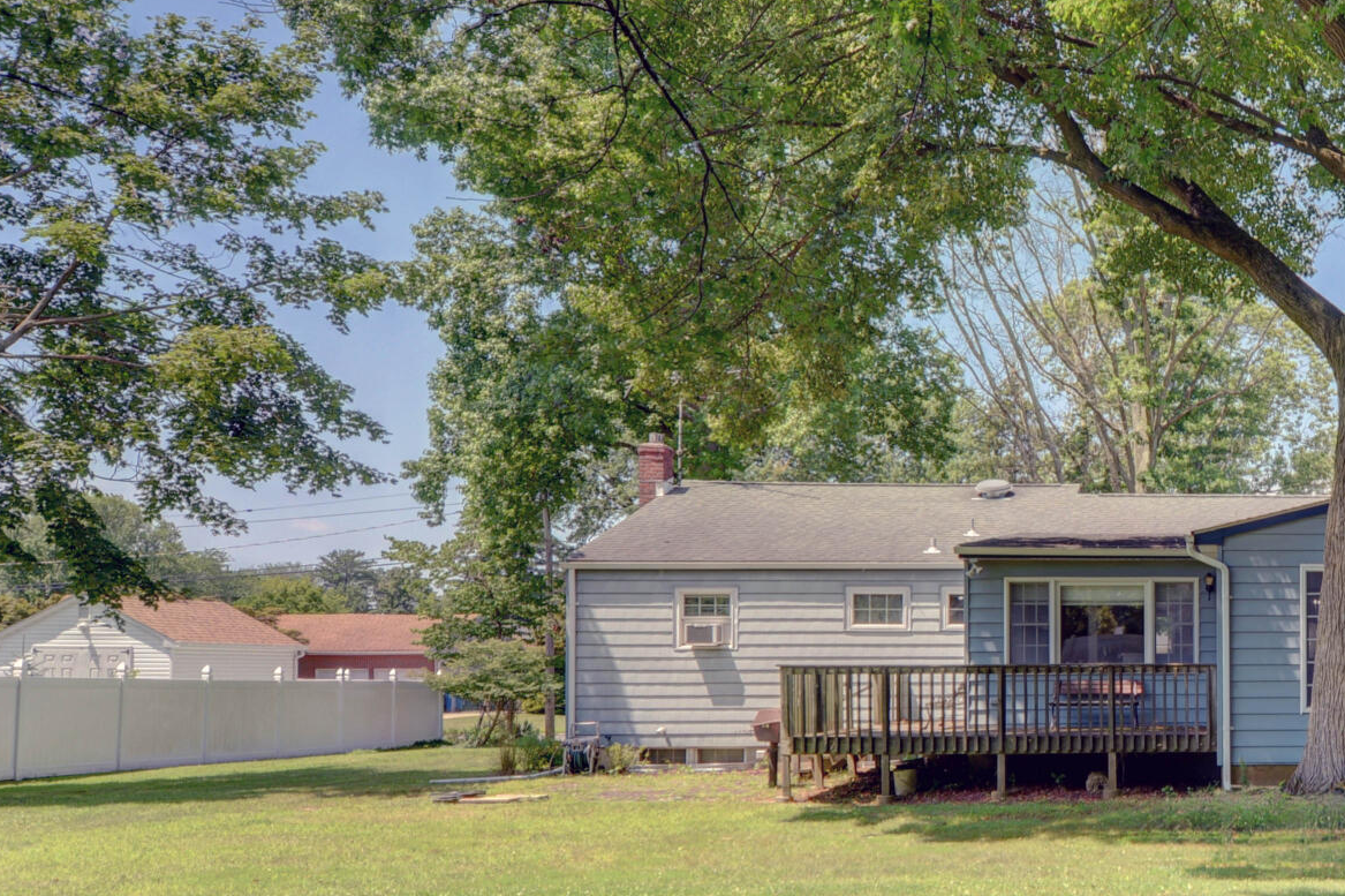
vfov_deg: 36.2
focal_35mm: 36
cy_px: 637
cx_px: 1382
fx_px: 1344
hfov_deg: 44.2
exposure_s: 1/200
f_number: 8
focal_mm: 14
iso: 200
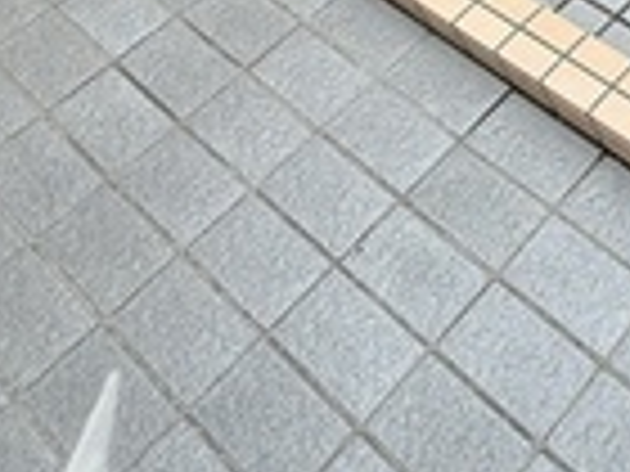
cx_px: 950
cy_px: -283
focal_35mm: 56
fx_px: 1019
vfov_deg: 21.0
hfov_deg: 25.6
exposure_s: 1/99
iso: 64
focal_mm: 2.22
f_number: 2.2
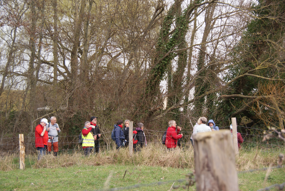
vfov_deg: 20.2
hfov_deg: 29.8
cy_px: 96
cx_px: 142
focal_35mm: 68
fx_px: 535
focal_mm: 45
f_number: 5
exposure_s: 1/100
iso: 100
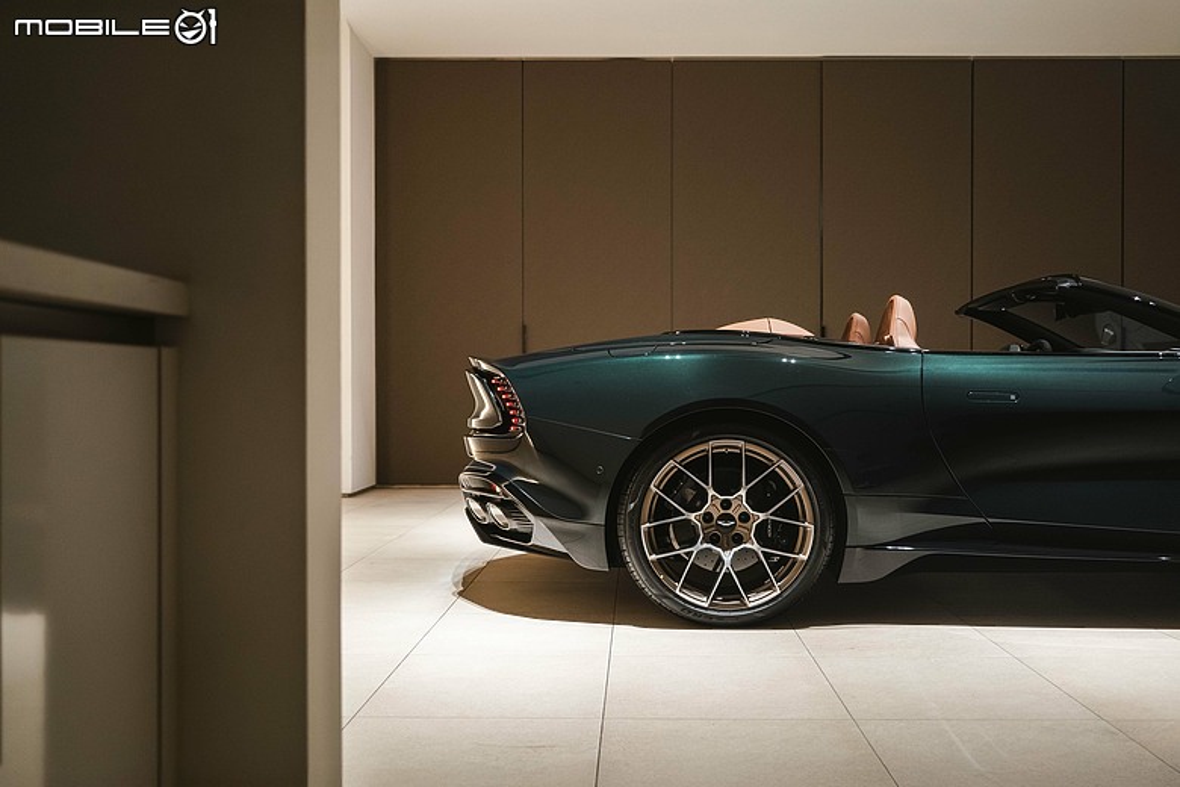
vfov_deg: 42.3
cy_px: 394
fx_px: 1016
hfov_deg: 60.3
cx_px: 590
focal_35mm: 31
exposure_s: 1/30
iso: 1250
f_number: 2.8
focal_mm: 31
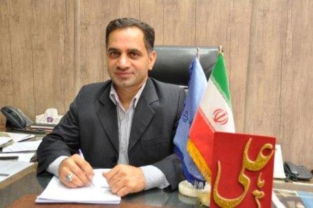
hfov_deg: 49.6
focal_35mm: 39
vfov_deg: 34.1
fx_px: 339
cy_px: 104
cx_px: 156
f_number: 4
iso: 800
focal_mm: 26
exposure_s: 1/20
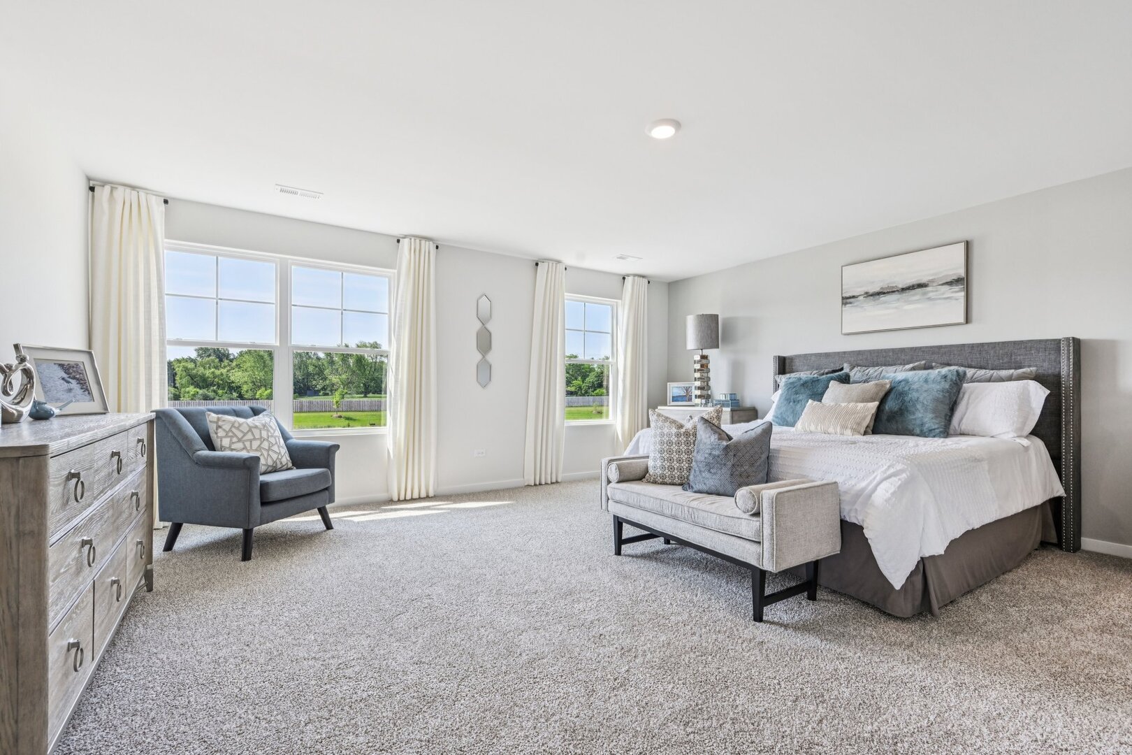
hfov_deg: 98.5
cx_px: 566
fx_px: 487
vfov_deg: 75.5
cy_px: 378
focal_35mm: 16
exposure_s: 1/160
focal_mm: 15.5
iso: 800
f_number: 8
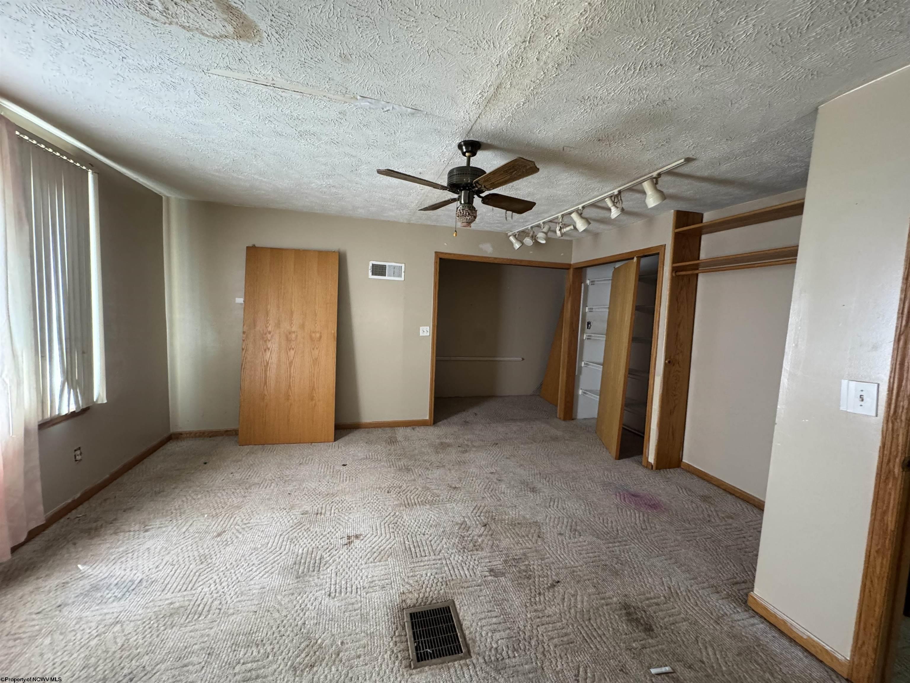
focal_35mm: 14
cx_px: 455
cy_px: 342
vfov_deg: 85.7
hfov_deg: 102.1
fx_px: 368
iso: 320
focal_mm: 2.22
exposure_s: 1/60
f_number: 2.2
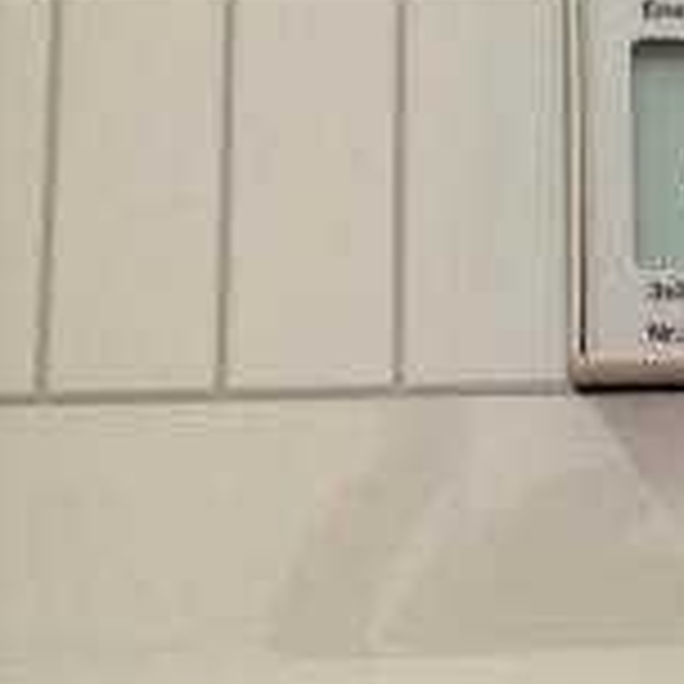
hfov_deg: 18.3
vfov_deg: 19.3
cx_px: 830
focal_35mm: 90
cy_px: 328
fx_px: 2012
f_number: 2.4
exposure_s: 1/20
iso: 160
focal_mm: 4.12
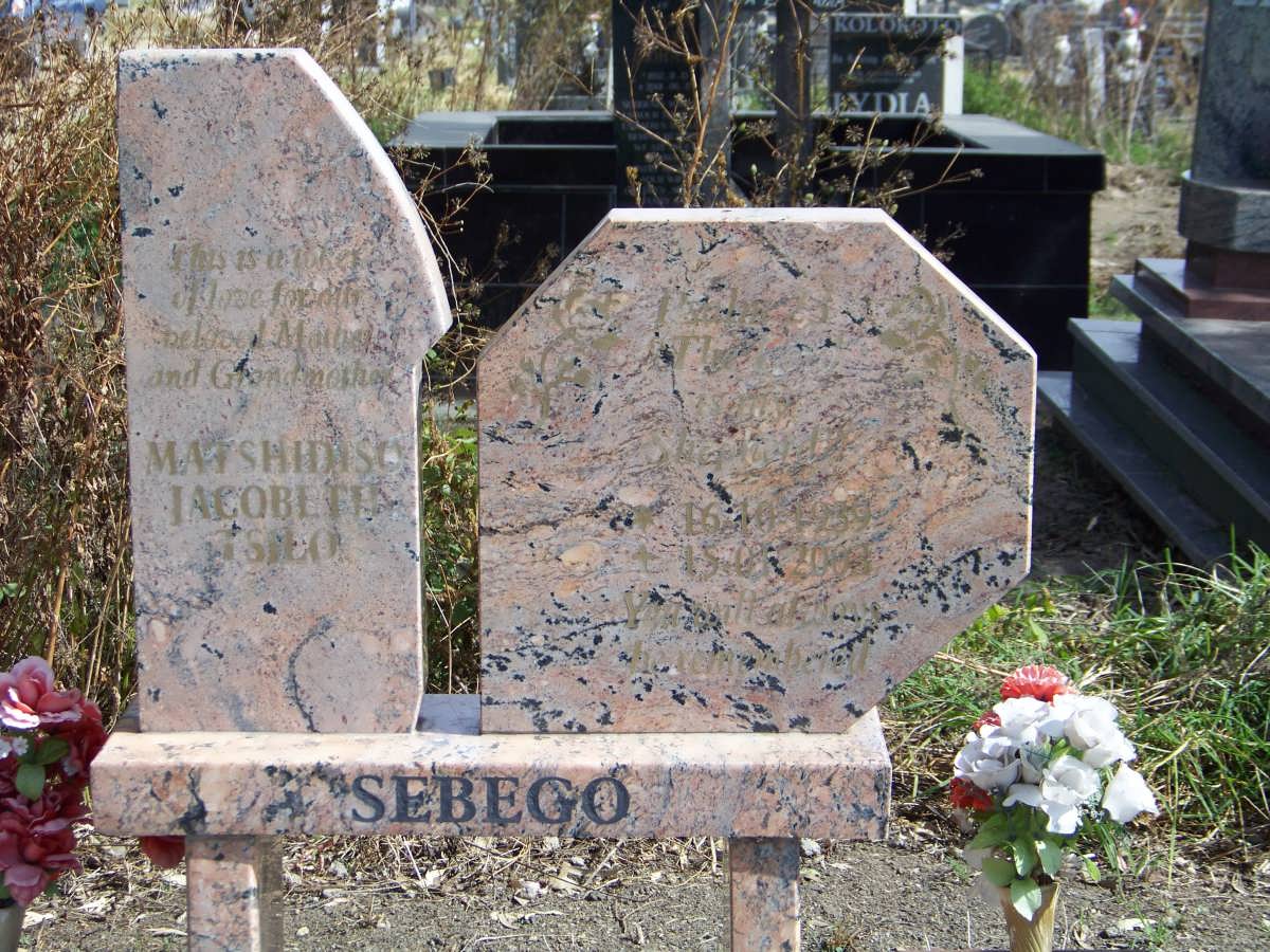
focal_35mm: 87
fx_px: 3192
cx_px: 635
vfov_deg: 17.0
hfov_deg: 22.5
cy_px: 476
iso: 64
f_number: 3.2
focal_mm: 14.6
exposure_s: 1/500
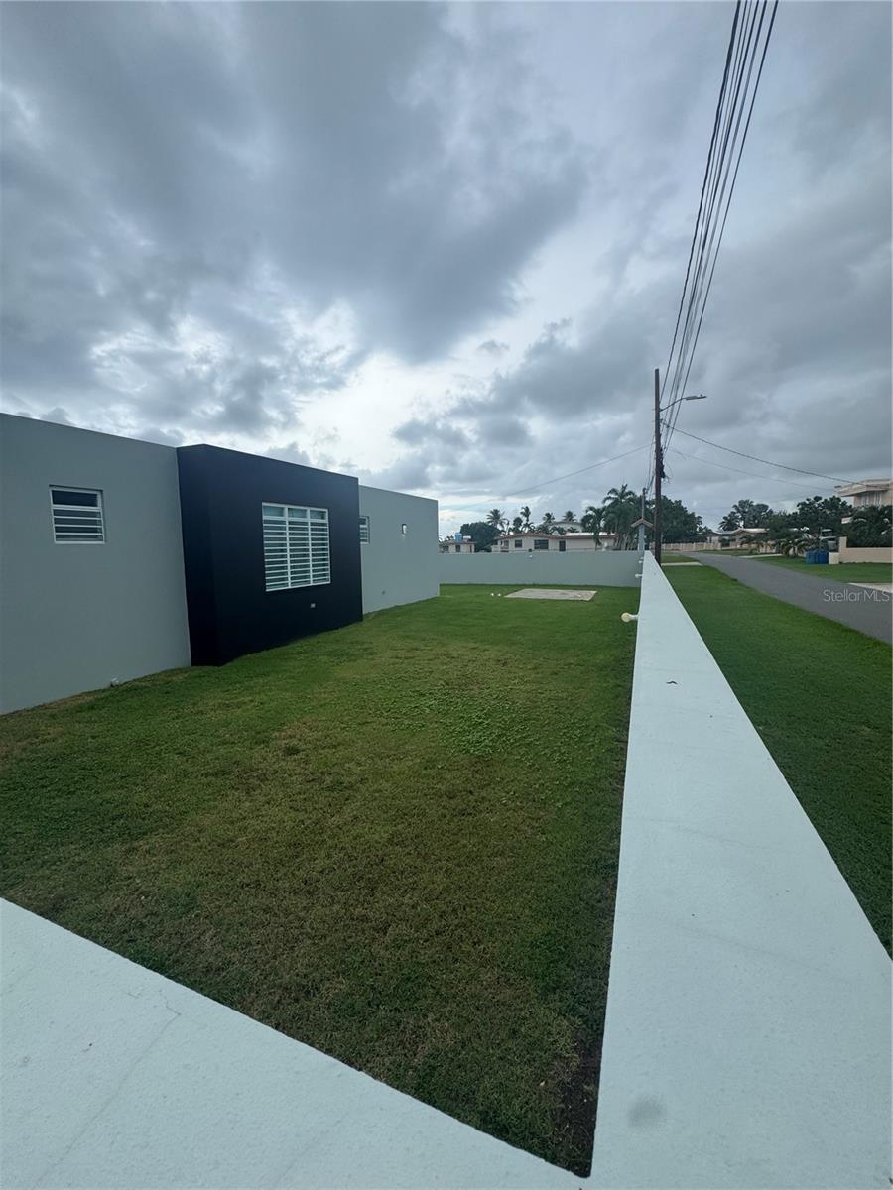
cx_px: 446
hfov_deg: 85.7
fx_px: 482
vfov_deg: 102.1
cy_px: 595
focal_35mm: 14
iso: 40
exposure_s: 1/533
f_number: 2.2
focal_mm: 2.22
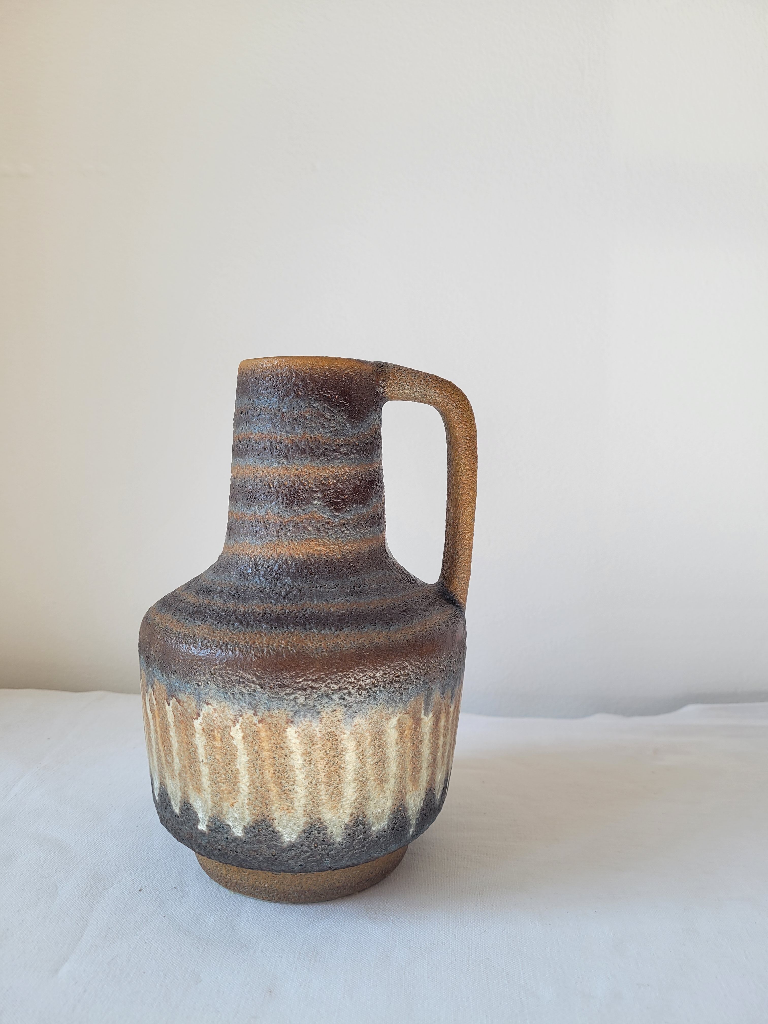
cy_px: 512
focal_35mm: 26
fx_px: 769
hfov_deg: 53.1
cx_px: 384
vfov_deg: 67.3
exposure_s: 1/241
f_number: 1.8
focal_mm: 5.4
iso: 40
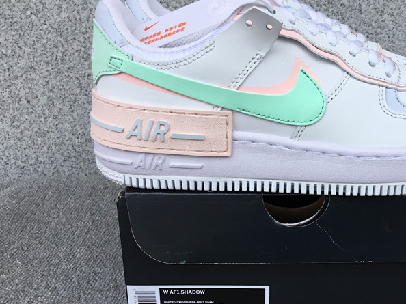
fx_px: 551
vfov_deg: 30.8
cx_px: 295
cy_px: 164
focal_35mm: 47
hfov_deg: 39.6
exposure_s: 1/479
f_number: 2.4
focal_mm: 3.3
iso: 25
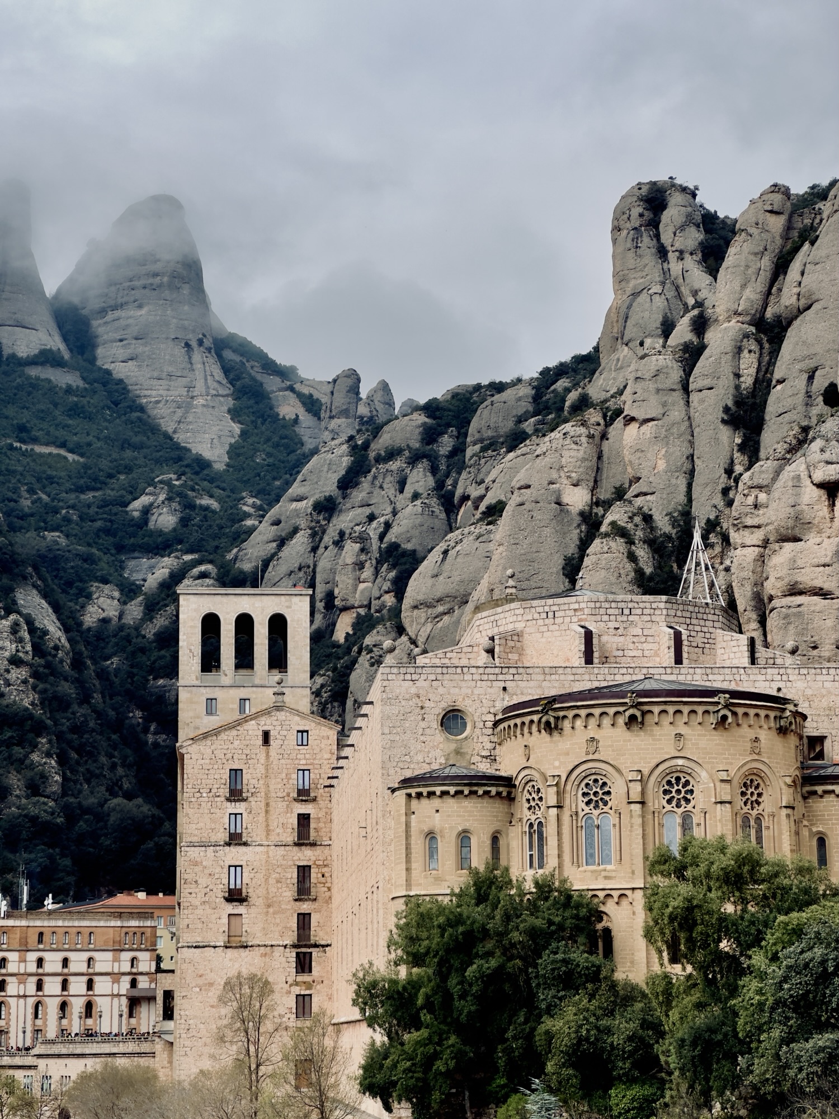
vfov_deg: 25.3
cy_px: 560
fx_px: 2488
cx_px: 420
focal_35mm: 77
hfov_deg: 19.1
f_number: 2.8
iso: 25
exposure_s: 1/699
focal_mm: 9
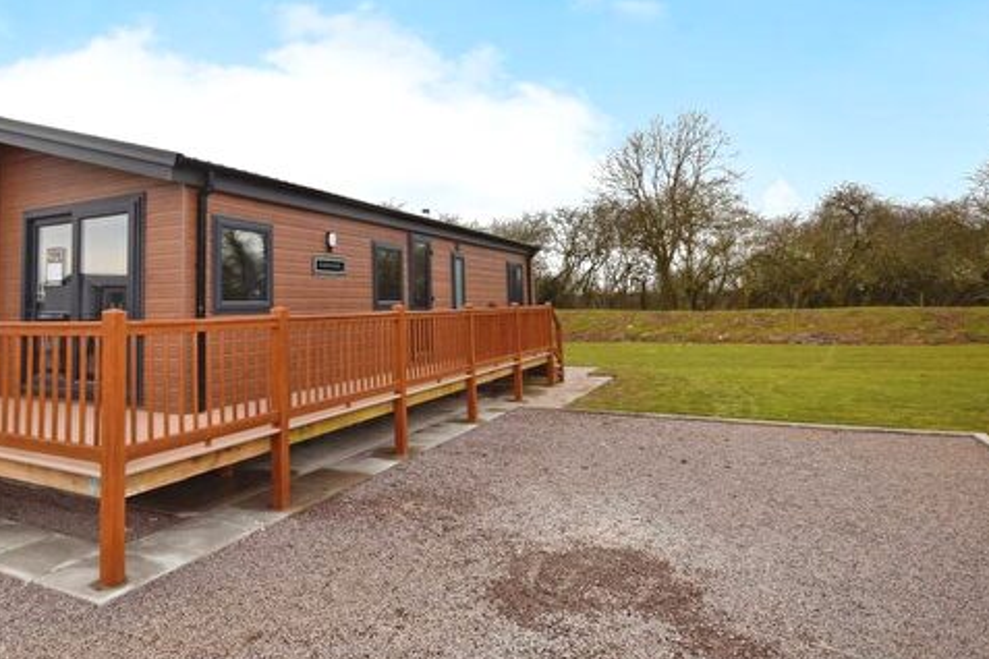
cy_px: 200
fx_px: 604
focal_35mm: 22
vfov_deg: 55.6
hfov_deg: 75.8
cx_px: 319
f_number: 5.6
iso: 100
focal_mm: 10
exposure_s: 1/125
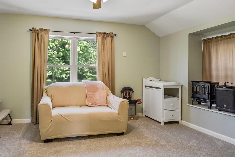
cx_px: 102
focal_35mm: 21
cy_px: 80
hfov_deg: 80.8
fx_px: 137
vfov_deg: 59.5
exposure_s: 1/8
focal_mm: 16
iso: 400
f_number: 8
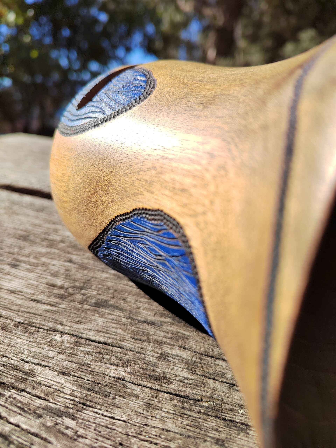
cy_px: 224
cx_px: 168
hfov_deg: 58.9
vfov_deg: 73.9
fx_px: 298
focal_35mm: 23
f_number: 1.9
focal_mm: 5.52
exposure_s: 1/1653
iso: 250
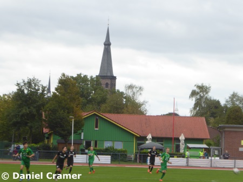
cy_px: 91
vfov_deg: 6.4
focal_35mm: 231
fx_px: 1622
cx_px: 122
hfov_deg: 8.6
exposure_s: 1/80
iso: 125
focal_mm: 41.4
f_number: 5.6
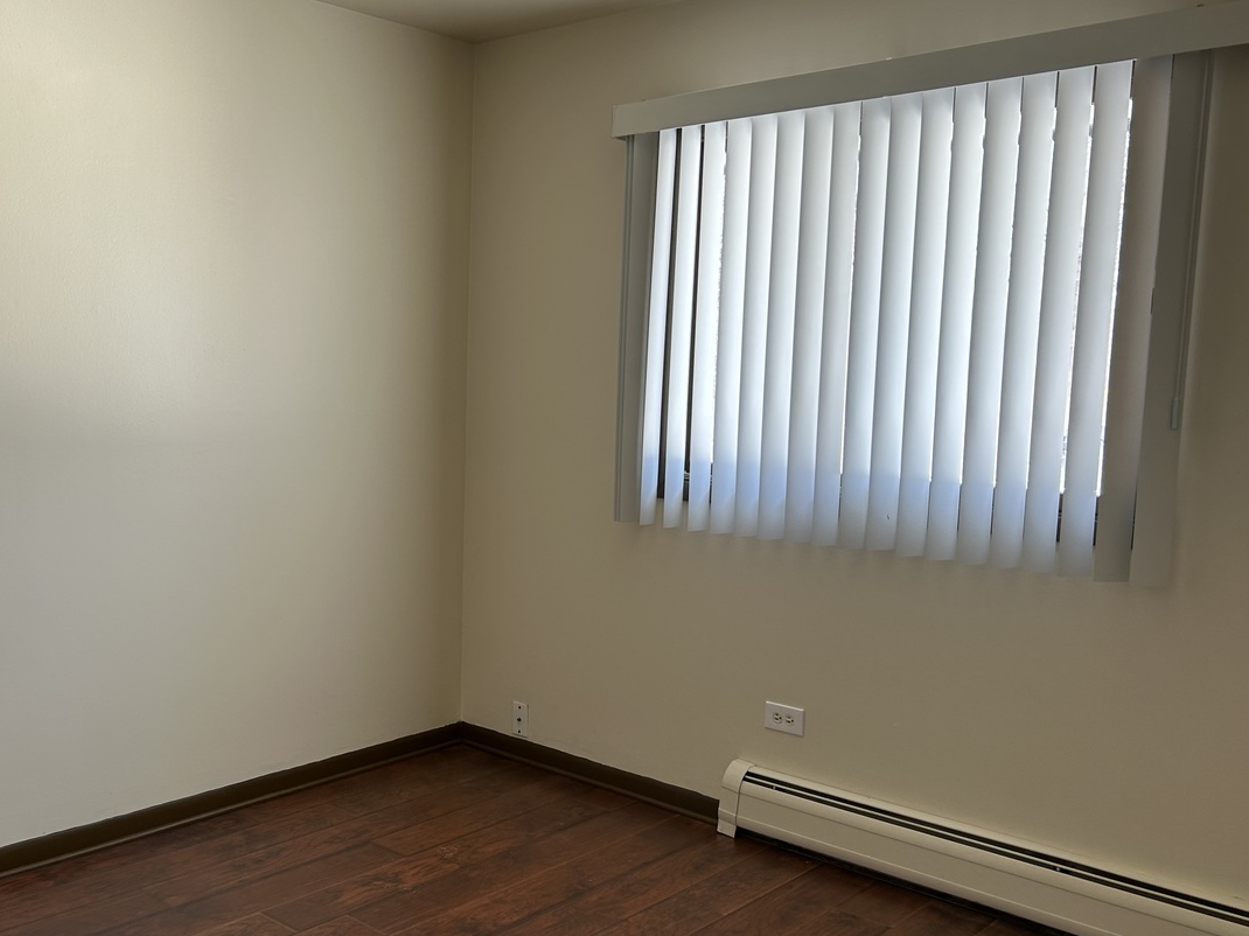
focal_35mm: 35
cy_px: 523
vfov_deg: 40.6
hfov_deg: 51.9
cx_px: 446
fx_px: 1263
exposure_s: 1/150
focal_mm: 5.7
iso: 50
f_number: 1.5
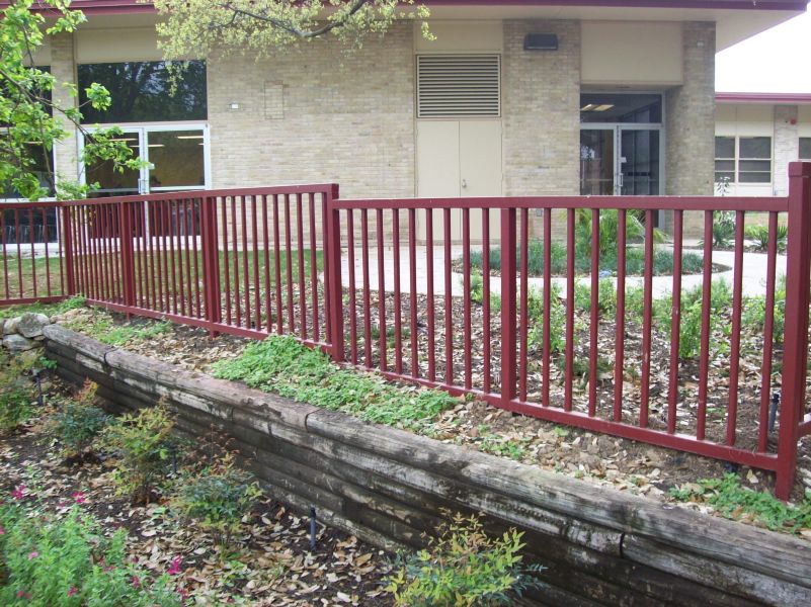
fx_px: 843
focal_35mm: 36
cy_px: 304
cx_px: 406
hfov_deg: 51.4
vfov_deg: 39.6
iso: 80
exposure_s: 1/119
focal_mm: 6
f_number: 2.7
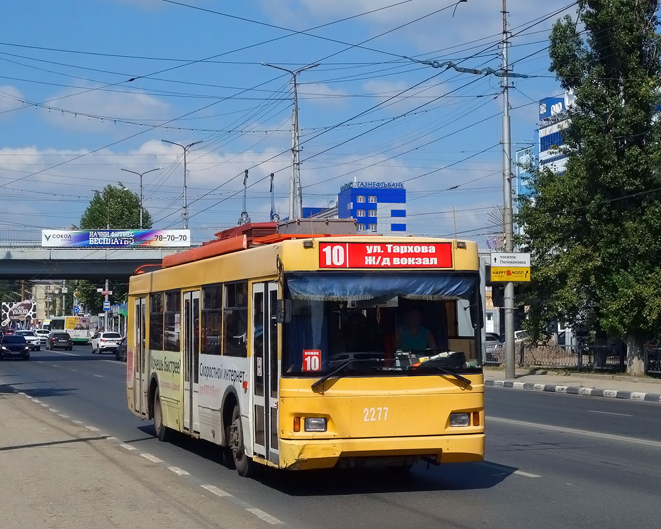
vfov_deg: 30.3
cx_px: 372
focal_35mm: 50
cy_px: 266
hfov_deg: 37.3
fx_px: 978
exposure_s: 1/500
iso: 125
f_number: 8
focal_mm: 16.2
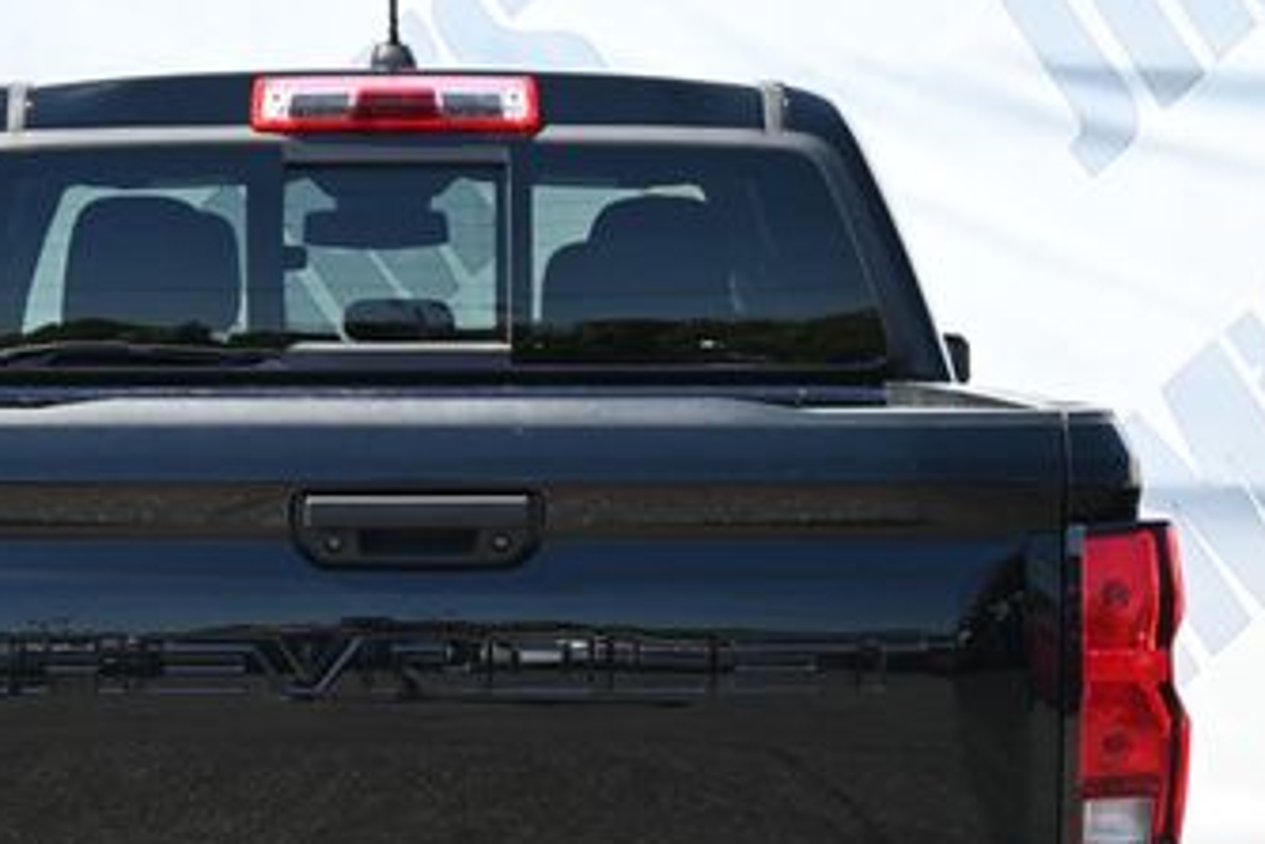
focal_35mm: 135
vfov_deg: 10.1
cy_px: 730
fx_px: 4744
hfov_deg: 15.2
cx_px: 401
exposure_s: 1/250
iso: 400
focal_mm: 47
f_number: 6
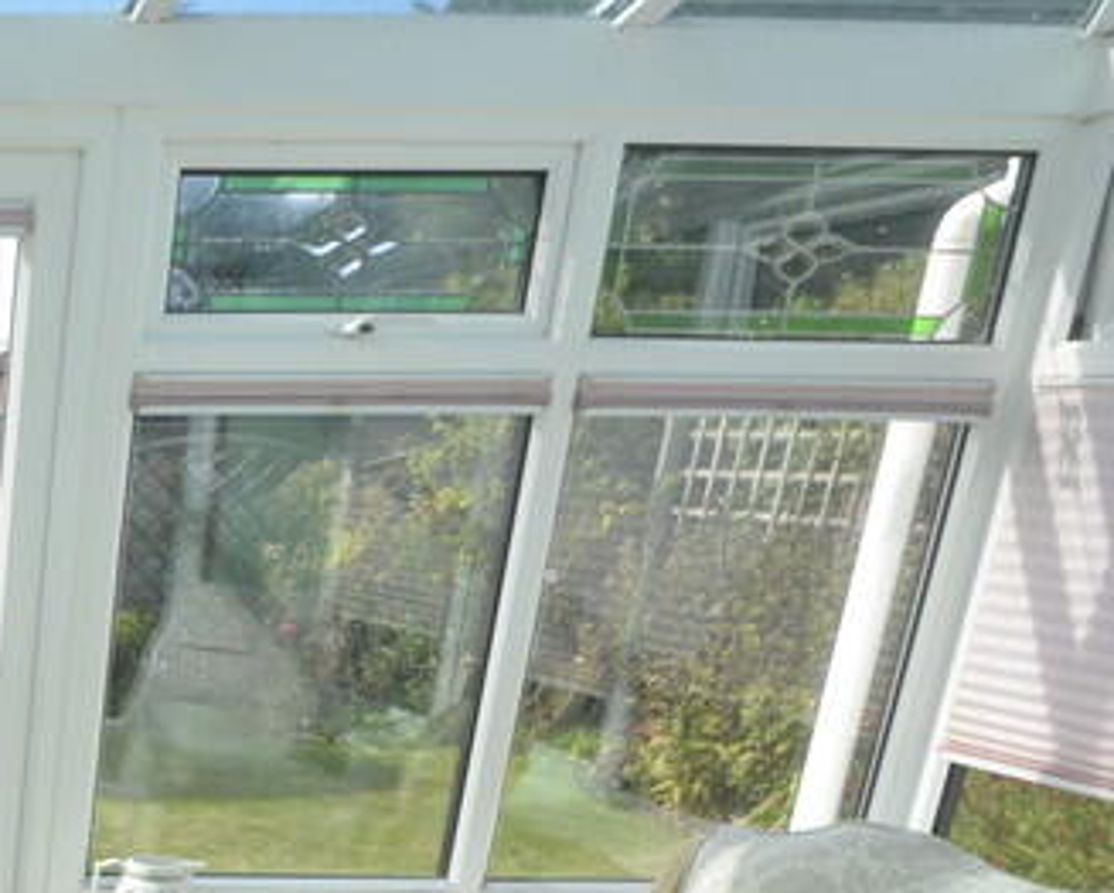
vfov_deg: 31.7
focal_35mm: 44
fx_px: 1452
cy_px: 879
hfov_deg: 30.6
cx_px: -412
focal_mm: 10
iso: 140
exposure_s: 1/200
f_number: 7.1
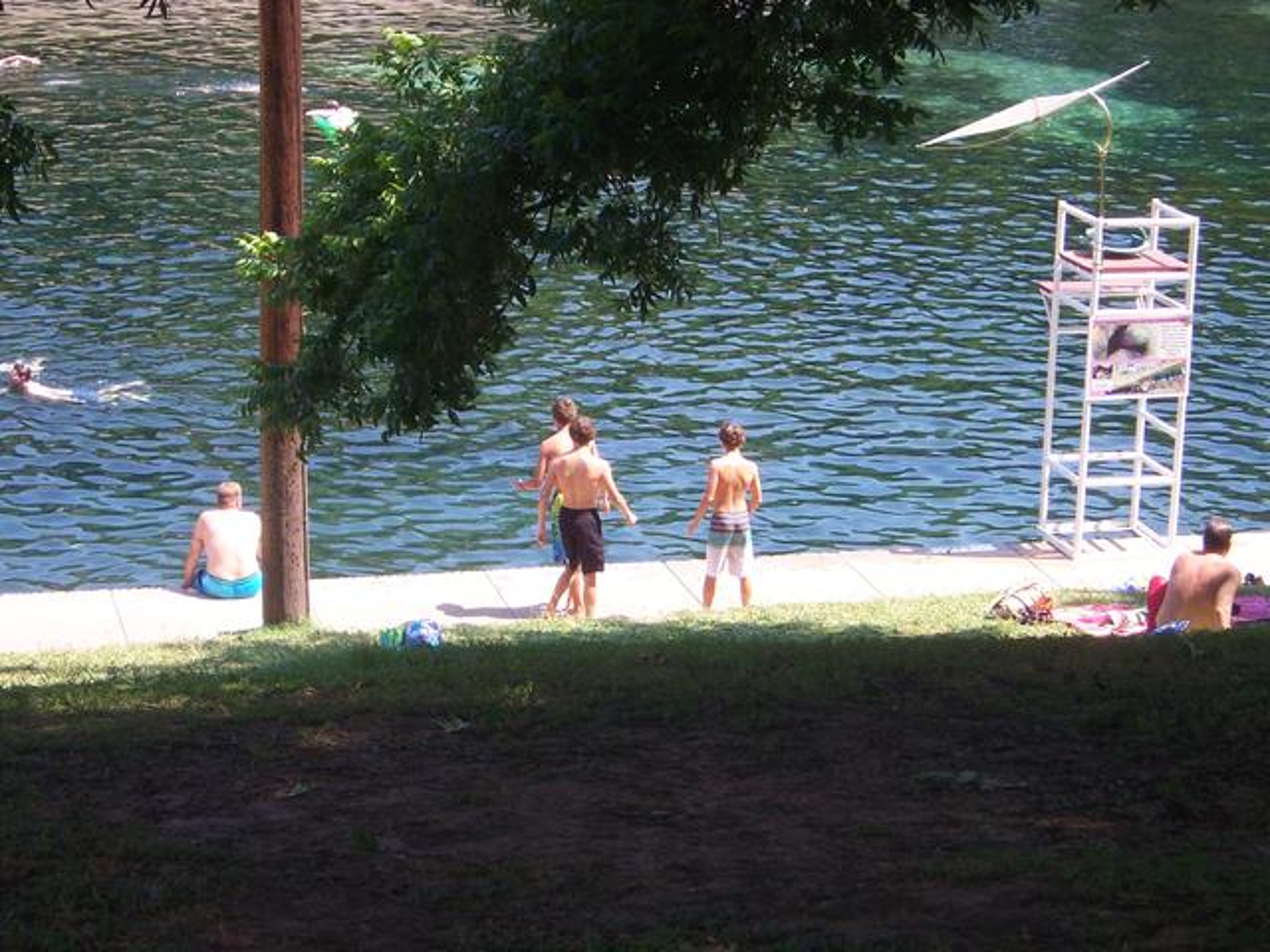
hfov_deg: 19.6
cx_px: 635
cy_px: 476
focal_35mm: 100
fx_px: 3669
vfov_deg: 14.8
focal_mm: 16.6
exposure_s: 1/125
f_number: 4.9
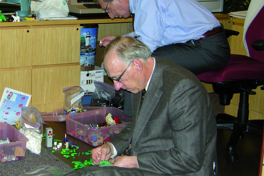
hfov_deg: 29.1
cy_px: 78
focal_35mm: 68
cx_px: 58
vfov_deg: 20.0
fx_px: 499
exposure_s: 1/60
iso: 122
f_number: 2.7
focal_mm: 7.5
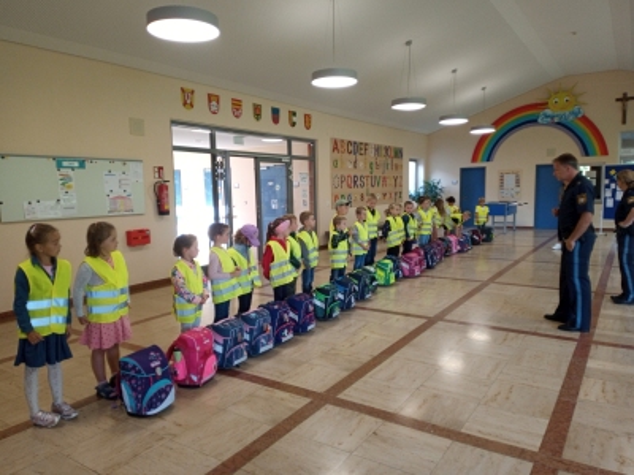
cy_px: 238
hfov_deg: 63.4
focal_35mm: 28
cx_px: 317
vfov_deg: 49.7
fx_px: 513
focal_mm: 3.44
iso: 218
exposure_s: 1/33.3
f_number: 2
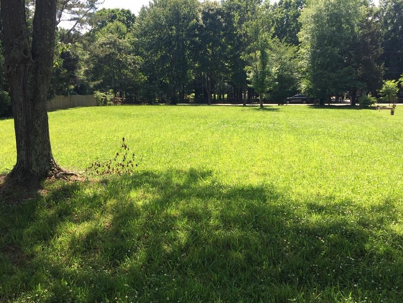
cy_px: 162
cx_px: 191
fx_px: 373
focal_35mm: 32
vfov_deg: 44.1
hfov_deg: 56.8
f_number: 2.2
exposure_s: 1/694
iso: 32
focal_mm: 4.15
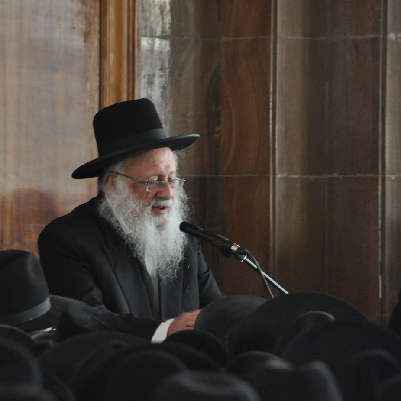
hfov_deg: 4.6
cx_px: 173
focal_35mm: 385
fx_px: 5046
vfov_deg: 4.6
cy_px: 200
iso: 2000
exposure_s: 1/40
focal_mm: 200
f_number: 5
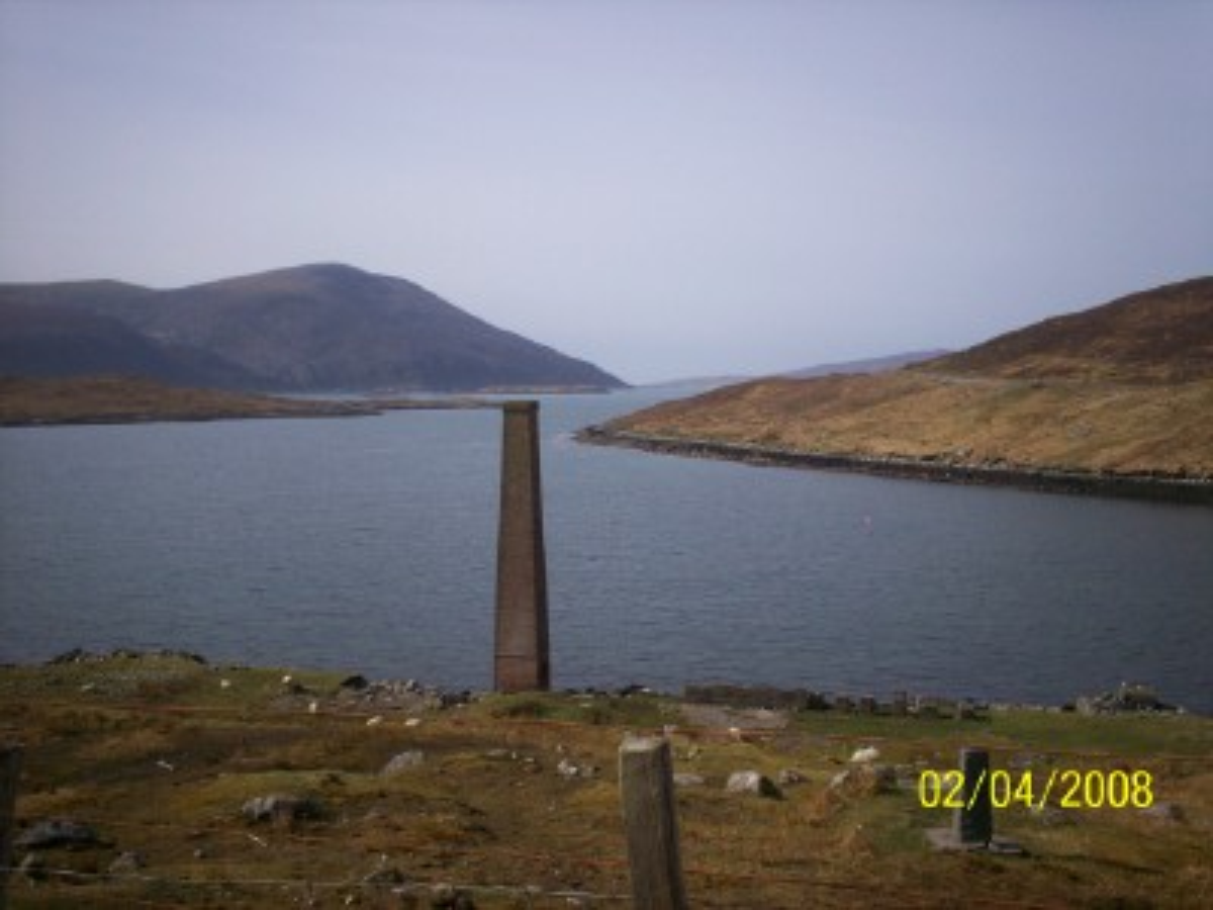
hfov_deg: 51.4
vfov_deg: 39.7
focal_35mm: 36
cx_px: 606
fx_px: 1261
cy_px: 455
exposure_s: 1/1003
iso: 100
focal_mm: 6
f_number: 4.5
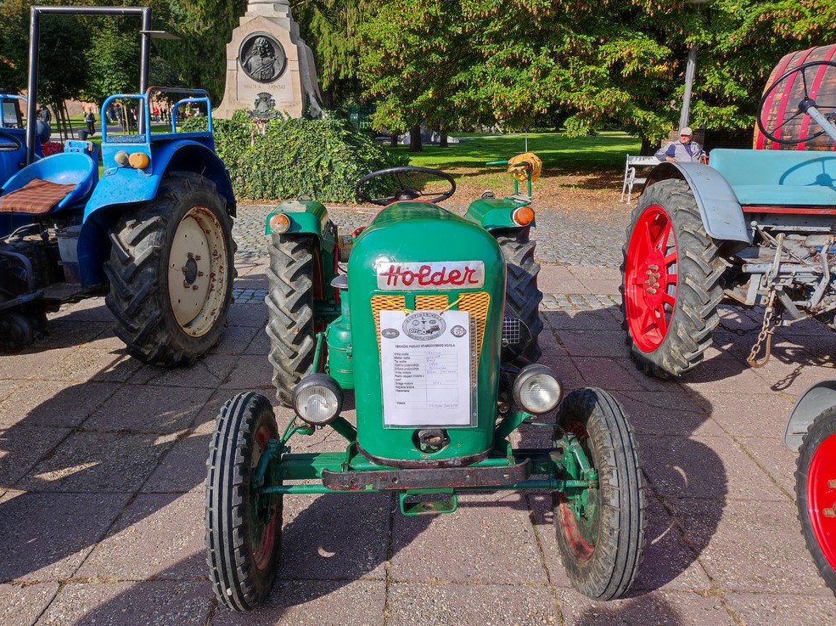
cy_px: 310
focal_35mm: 26
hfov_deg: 67.3
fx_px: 627
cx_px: 403
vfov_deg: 53.0
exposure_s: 1/196
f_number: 1.79
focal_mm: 4.7
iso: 50
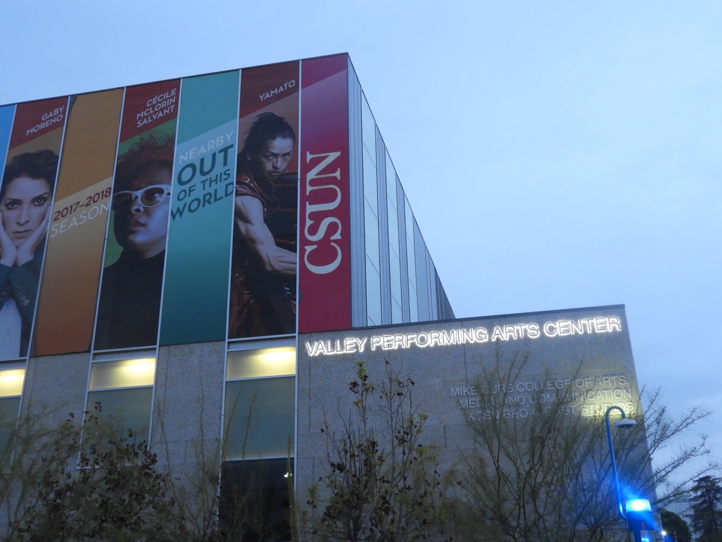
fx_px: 730
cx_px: 361
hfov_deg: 52.6
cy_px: 271
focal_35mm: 35
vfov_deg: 40.7
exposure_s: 1/15
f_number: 3.8
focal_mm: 6.3
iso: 400
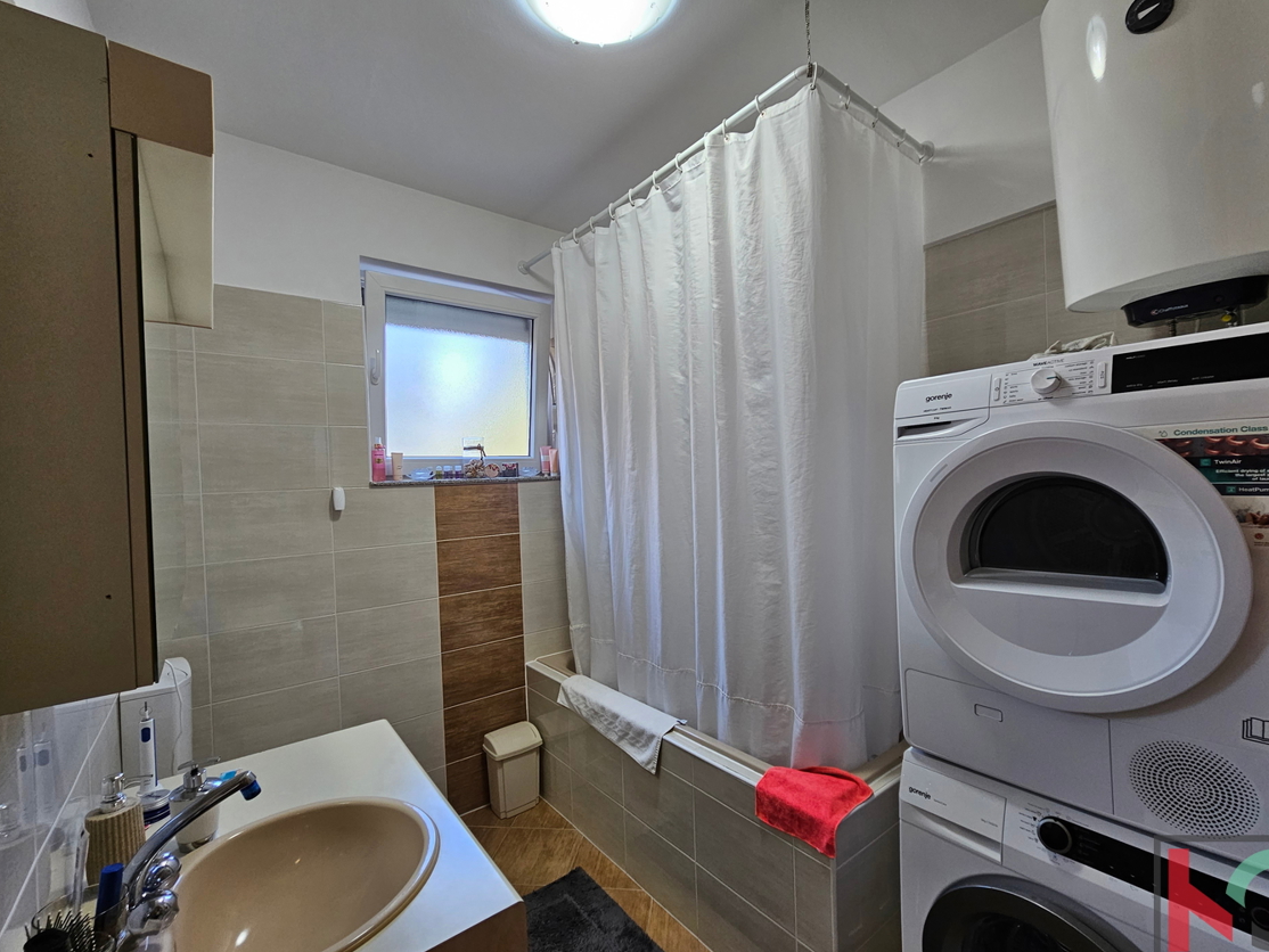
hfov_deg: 102.0
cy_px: 478
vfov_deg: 85.7
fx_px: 513
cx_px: 657
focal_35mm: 14
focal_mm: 2.2
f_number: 2.2
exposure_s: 1/50
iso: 125
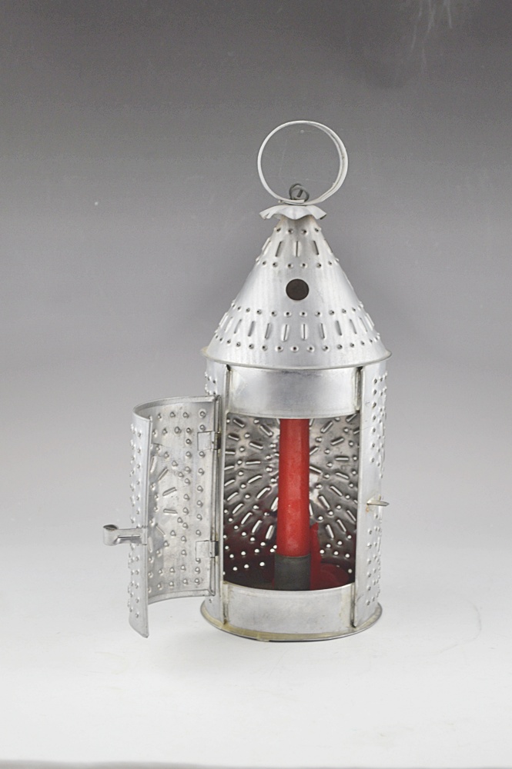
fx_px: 1603
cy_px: 384
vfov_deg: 27.0
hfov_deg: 18.2
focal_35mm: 75
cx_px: 256
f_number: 5.6
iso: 400
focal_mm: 50
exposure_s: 1/25
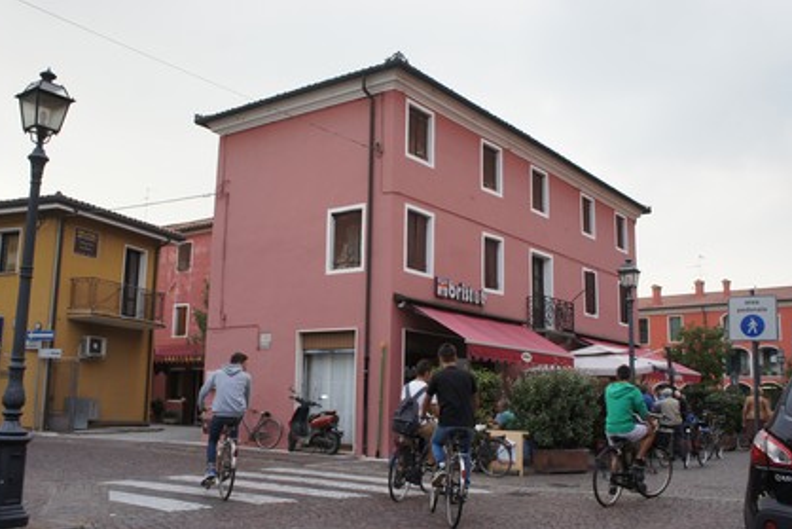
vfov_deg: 40.0
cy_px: 275
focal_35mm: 33
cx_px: 379
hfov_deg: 57.2
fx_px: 726
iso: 200
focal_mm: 20
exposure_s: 1/100
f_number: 6.3
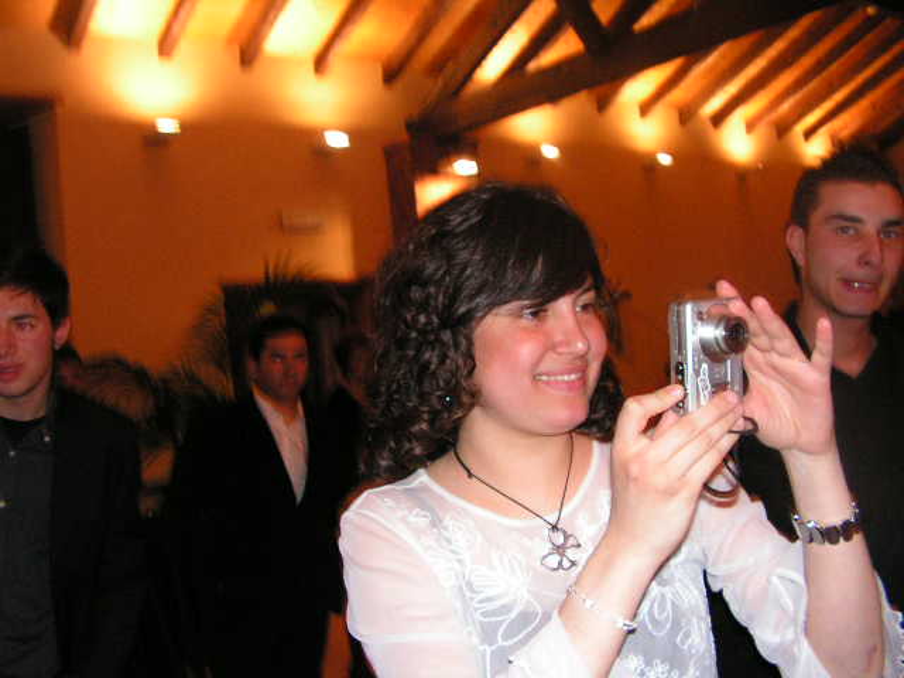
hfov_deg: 51.4
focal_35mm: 36
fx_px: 940
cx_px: 452
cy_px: 339
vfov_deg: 39.7
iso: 200
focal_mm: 6
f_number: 3.2
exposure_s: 1/40
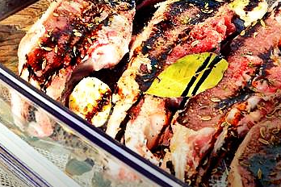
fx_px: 578
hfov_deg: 26.9
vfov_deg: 17.9
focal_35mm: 74
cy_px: -3
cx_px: 64
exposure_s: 1/200
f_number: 10
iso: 400
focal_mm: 24
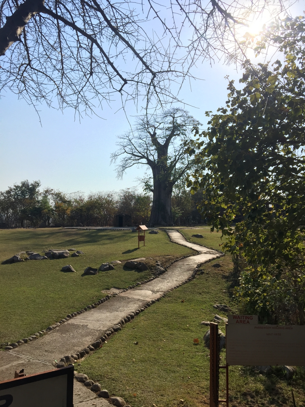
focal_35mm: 29
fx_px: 341
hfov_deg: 48.2
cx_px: 152
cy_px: 204
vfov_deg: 61.7
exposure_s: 1/2639
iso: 32
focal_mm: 4.15
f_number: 2.2
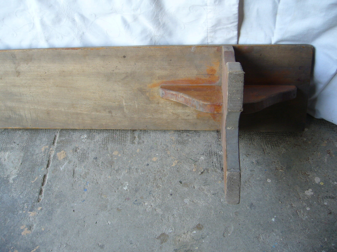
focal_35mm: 35
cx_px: 168
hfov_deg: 52.6
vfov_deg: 40.7
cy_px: 126
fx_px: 341
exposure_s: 1/25
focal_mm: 5.8
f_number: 2.8
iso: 80
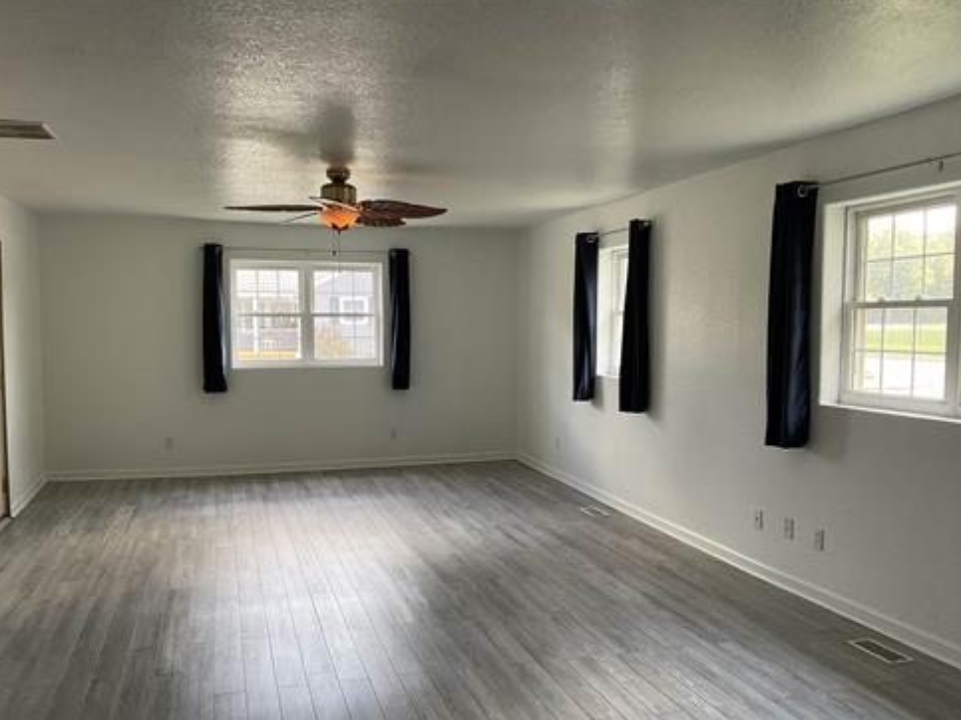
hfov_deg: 56.8
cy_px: 389
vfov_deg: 44.1
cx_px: 443
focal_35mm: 32
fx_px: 888
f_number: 1.8
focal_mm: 3
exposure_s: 1/60
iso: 40
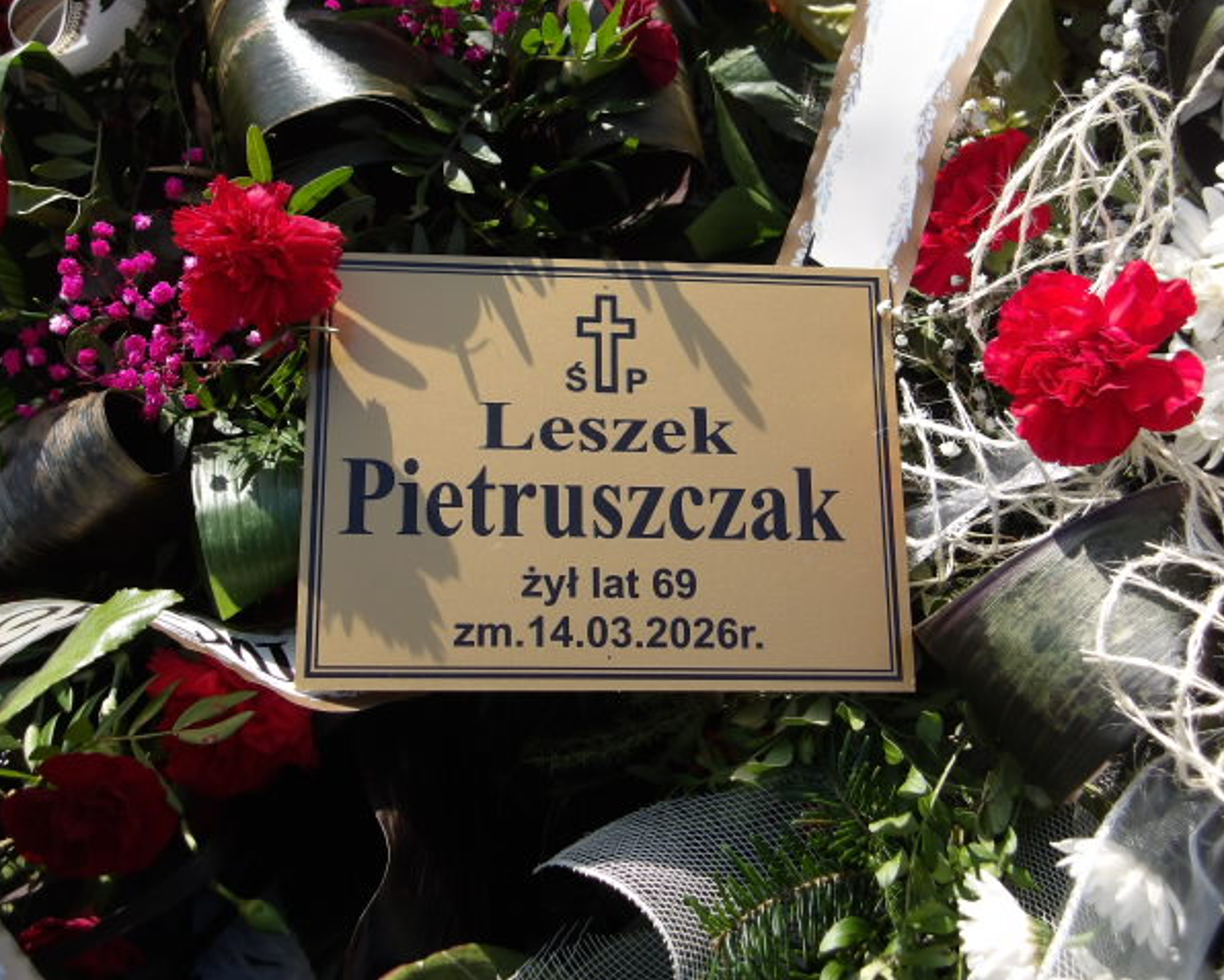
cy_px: 489
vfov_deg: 34.2
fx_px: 1594
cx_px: 639
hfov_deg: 42.0
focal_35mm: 44
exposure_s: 1/449
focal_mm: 7.6
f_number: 3.7
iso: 100
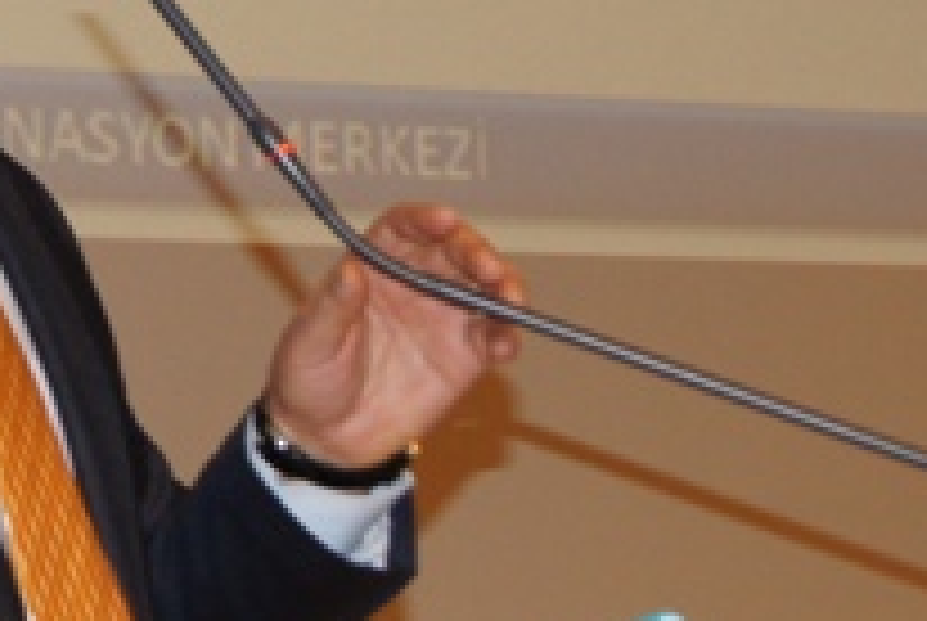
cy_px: 61
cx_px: -135
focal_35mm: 186
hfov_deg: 10.9
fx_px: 4796
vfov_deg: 7.4
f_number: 5.6
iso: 800
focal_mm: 40
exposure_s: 1/60
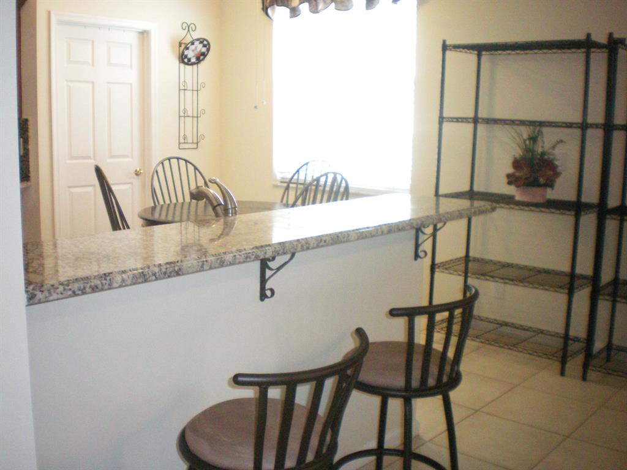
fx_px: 688
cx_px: 314
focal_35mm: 38
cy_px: 235
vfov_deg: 37.7
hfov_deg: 49.0
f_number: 3.1
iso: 400
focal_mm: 6.3
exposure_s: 1/60
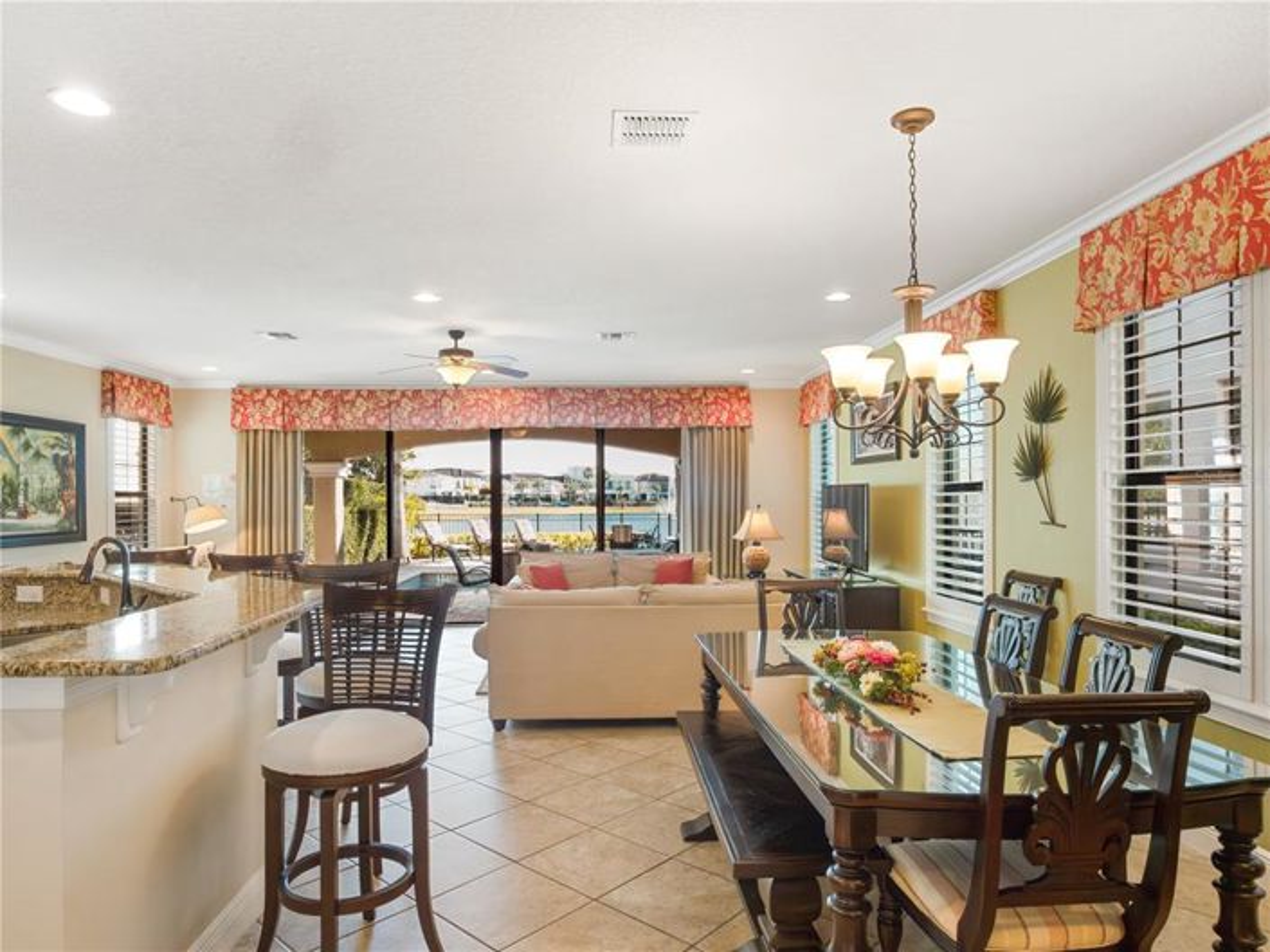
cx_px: 635
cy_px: 476
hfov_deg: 81.8
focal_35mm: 20
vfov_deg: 65.9
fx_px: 733
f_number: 6.3
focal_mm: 10
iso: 640
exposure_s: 1/60
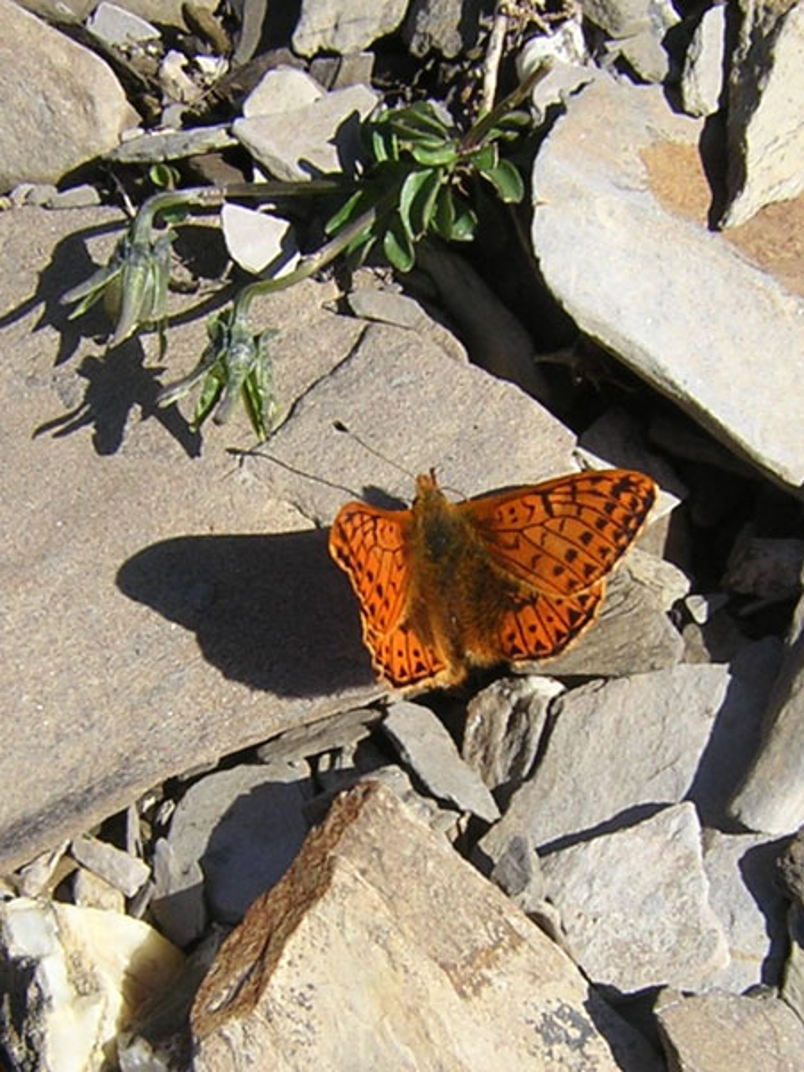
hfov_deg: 39.7
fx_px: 1115
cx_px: 402
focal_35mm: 36
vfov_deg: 51.4
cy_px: 536
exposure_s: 1/284
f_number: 5.2
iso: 100
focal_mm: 4.7
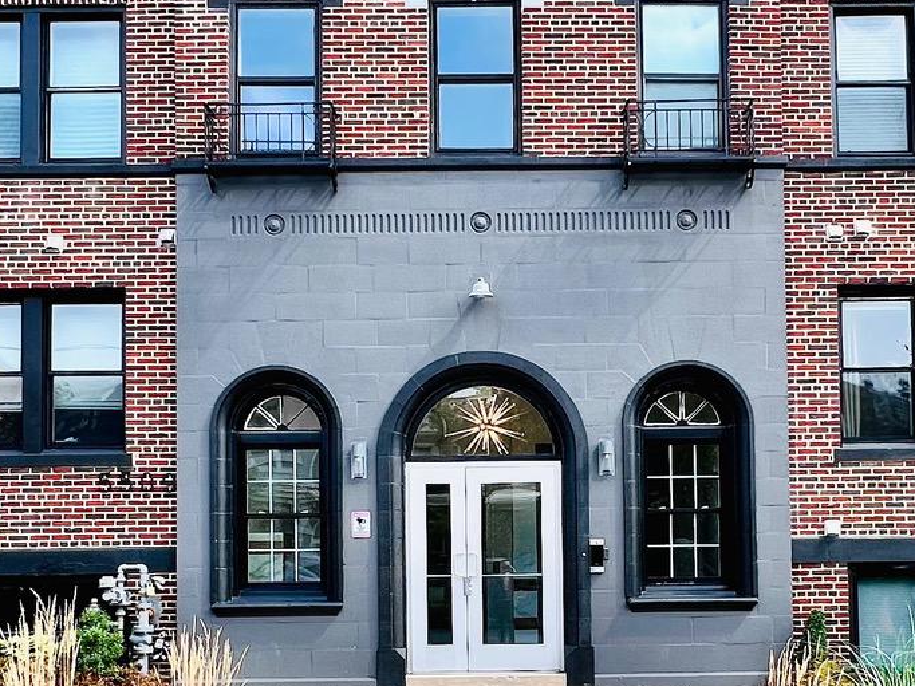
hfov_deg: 47.8
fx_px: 1031
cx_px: 498
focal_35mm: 39
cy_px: 523
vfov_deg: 35.9
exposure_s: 1/544
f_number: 1.8
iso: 32
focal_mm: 1.57
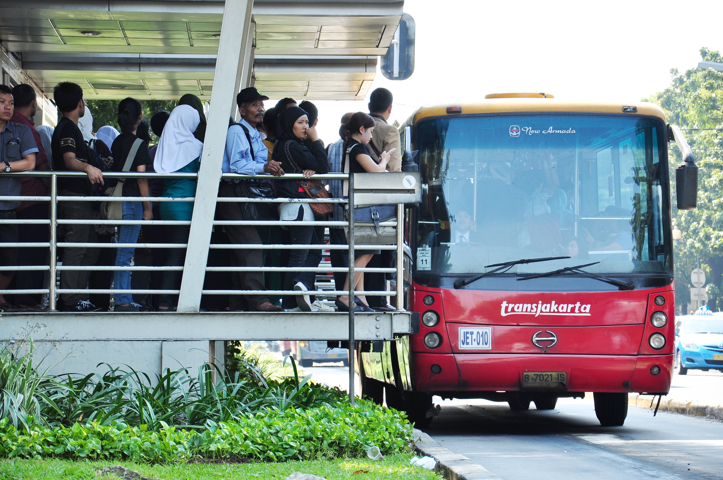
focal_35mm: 135
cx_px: 362
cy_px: 240
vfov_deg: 10.1
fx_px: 2708
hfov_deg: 15.2
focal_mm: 90
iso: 200
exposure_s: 1/125
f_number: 7.1
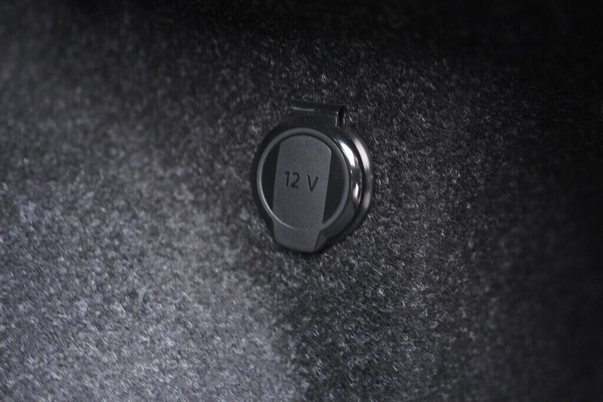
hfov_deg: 53.1
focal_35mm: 36
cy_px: 201
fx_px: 603
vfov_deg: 36.9
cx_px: 302
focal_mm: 24
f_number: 2.8
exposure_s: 1/40
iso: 4000
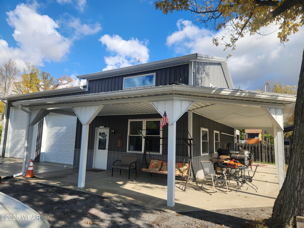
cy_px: 114
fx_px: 202
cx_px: 152
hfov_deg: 73.9
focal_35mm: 23
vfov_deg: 58.9
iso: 20
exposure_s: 1/1225
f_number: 1.8
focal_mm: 5.4
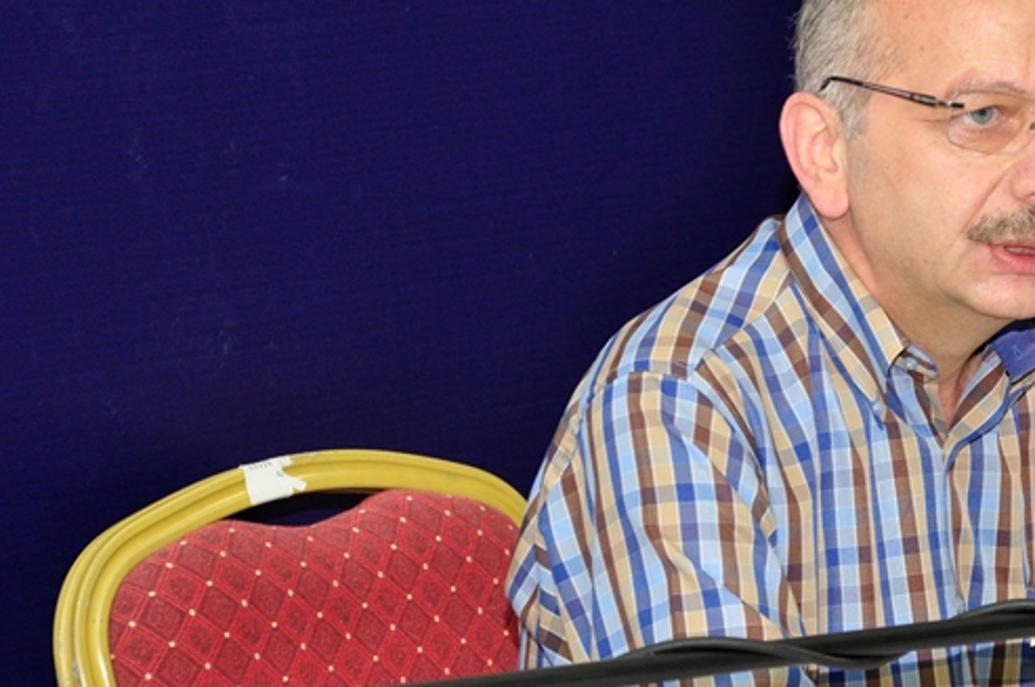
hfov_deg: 10.5
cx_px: 831
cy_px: 443
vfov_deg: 7.0
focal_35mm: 196
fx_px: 5622
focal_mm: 75
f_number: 5.3
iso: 800
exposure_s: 1/30
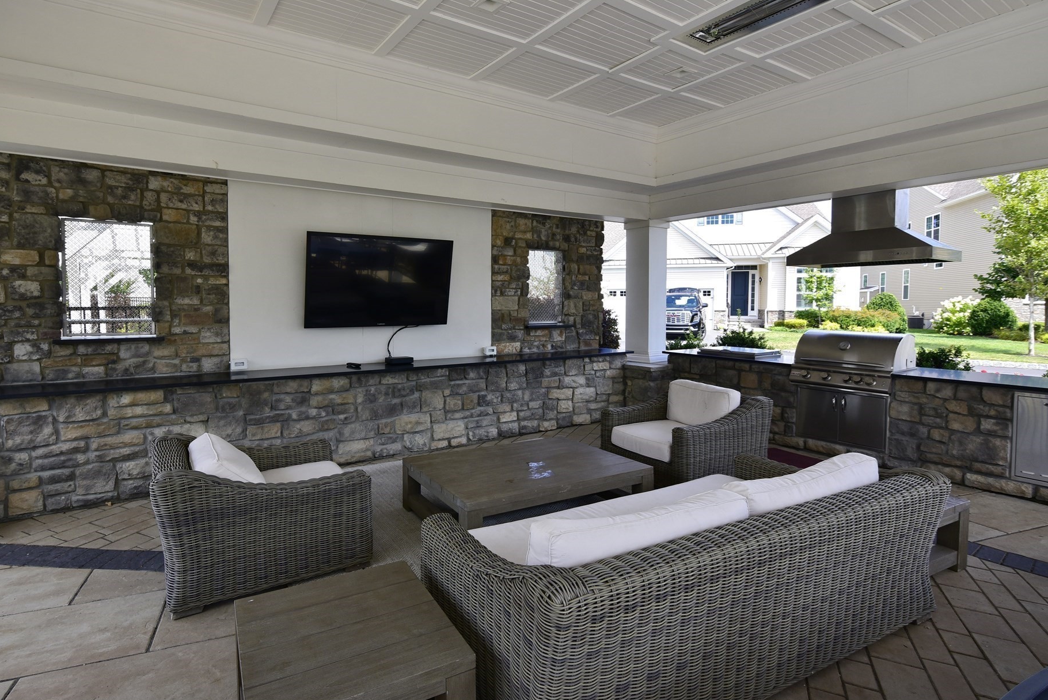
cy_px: 316
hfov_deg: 89.7
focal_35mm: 18
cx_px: 468
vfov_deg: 67.3
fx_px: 524
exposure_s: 1/320
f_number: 9
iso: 400
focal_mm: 16
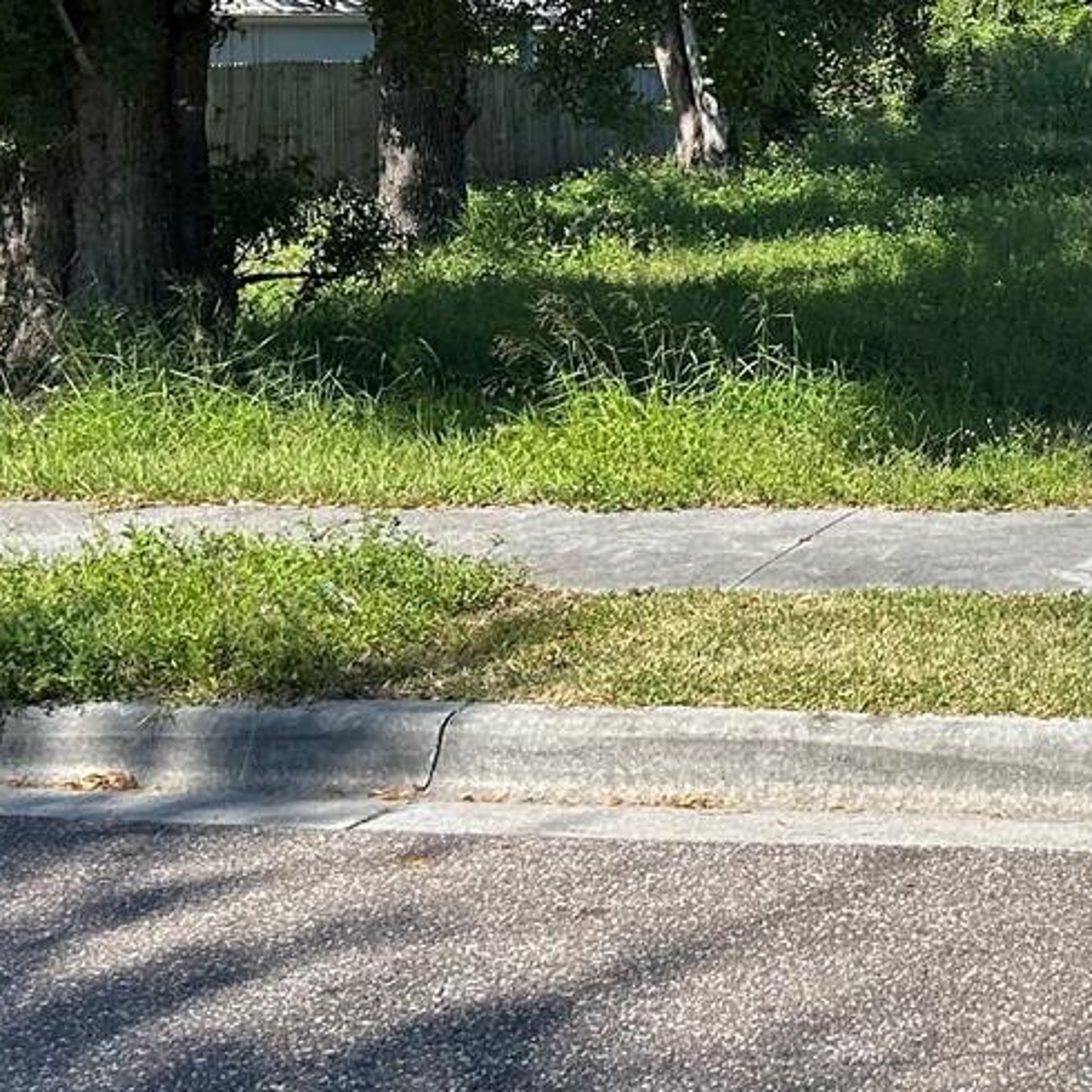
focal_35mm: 75
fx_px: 2677
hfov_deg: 22.0
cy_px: 125
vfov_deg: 22.5
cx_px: 1152
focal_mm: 5.7
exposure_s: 1/2994
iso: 50
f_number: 1.5
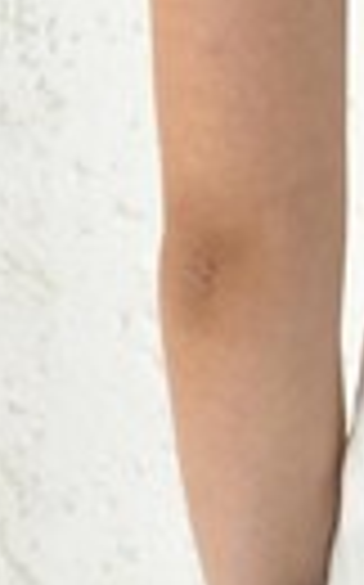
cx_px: 809
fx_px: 4486
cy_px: -274
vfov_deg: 7.3
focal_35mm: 282
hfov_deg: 4.6
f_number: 7.1
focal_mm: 48
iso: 100
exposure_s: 1/160
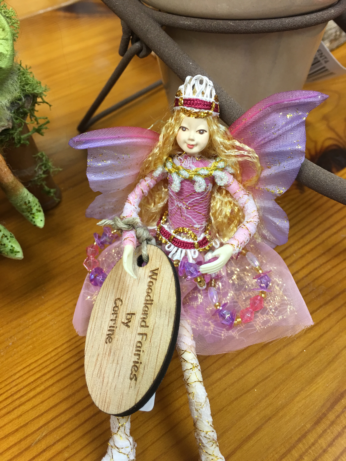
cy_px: 230
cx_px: 173
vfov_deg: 61.7
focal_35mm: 29
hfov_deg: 48.2
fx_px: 386
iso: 50
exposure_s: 1/33
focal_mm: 4.15
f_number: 2.2
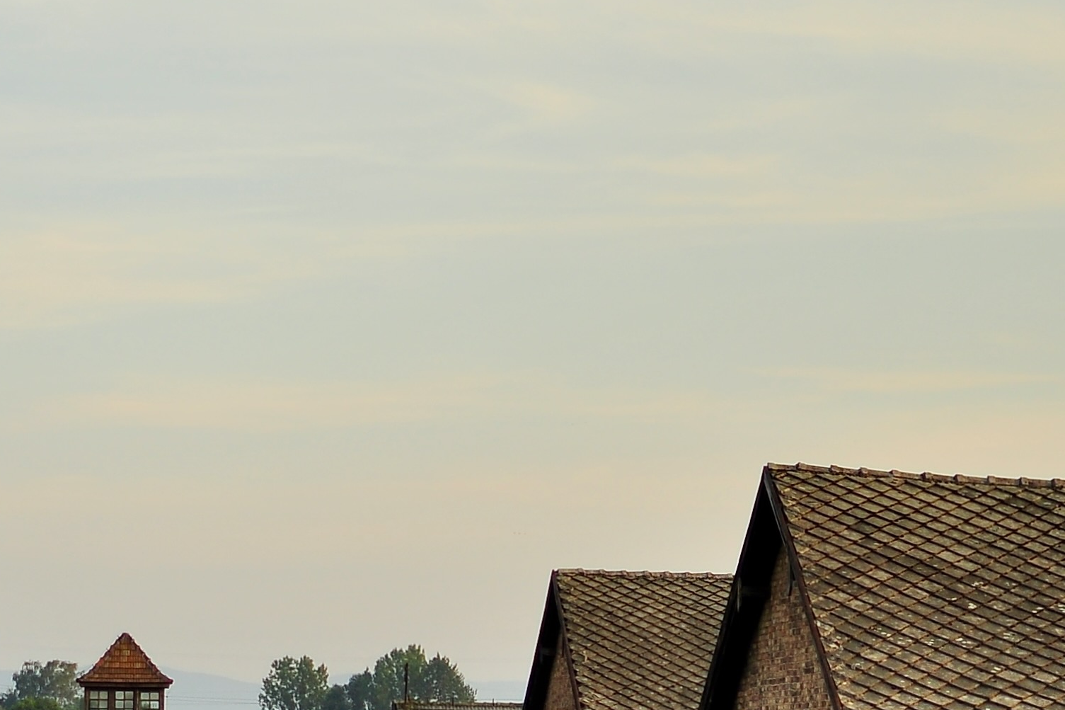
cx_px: 186
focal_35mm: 144
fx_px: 4270
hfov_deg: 14.1
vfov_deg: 9.5
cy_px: 322
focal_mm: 35
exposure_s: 1/1250
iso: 100
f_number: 1.8
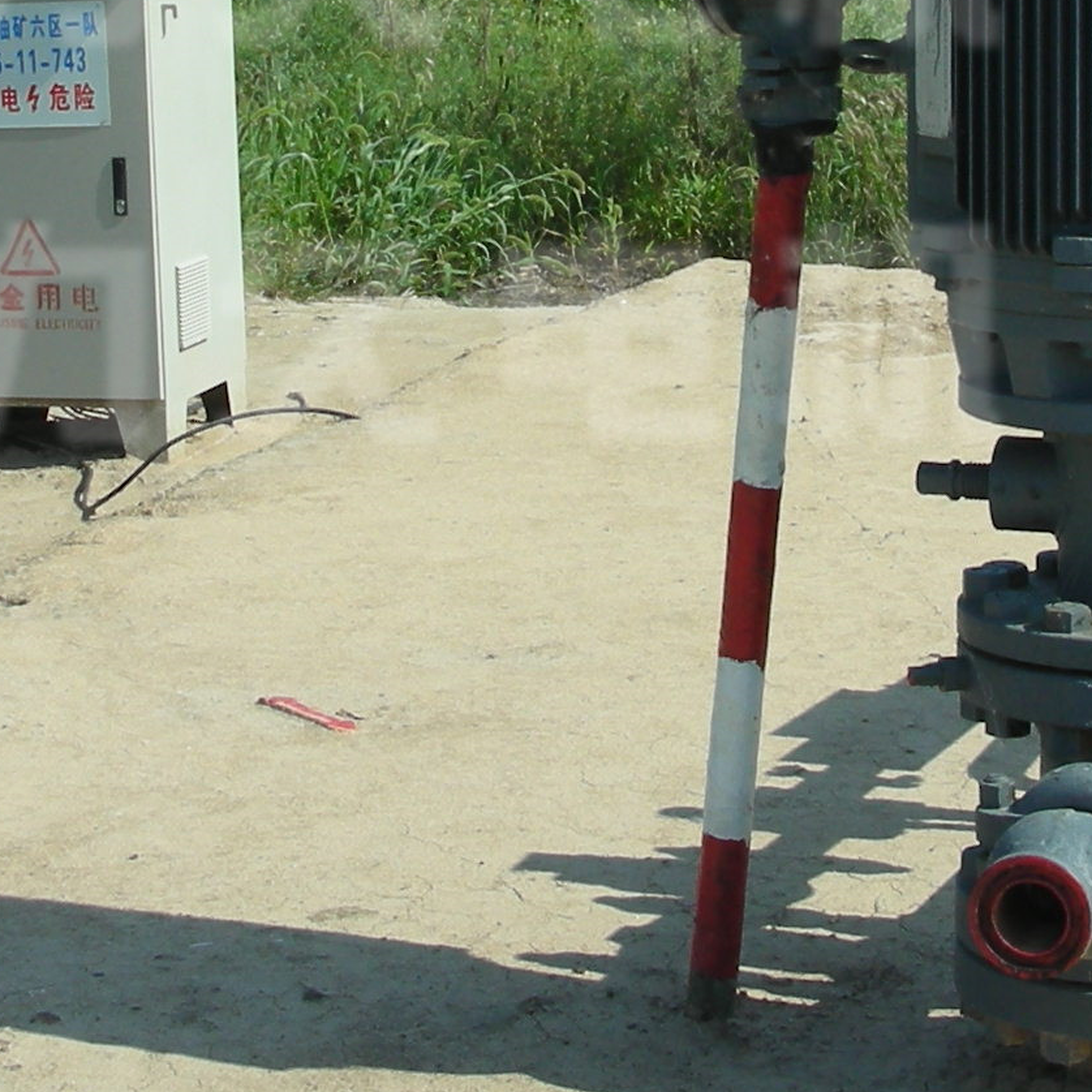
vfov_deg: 16.3
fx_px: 3712
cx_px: 463
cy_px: -93
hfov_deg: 16.7
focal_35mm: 104
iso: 50
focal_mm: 5.8
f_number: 8.5
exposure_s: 1/101
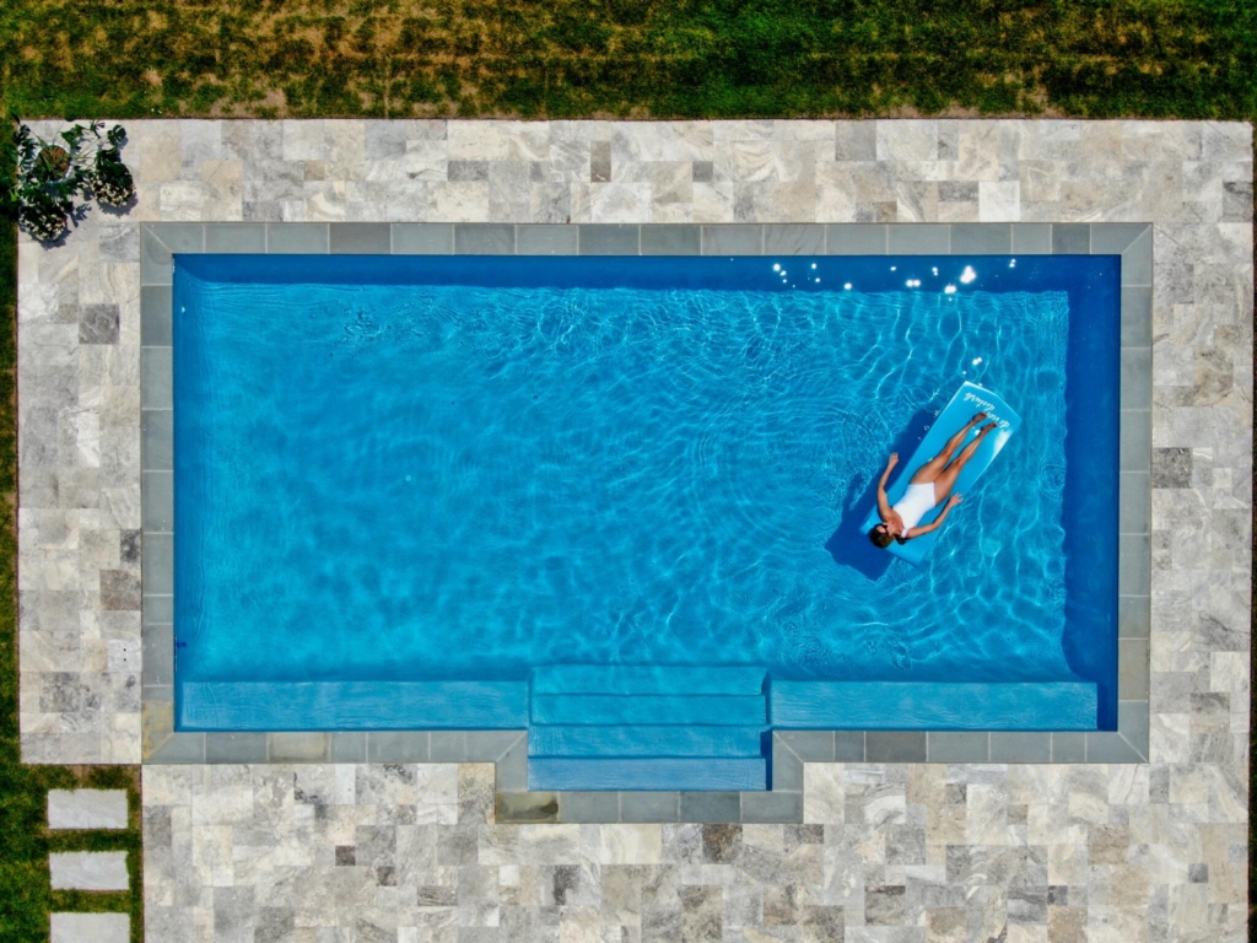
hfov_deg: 42.1
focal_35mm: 45
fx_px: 1634
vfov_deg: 32.2
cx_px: 628
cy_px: 472
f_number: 3.9
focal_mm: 7.88
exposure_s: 1/80
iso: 100
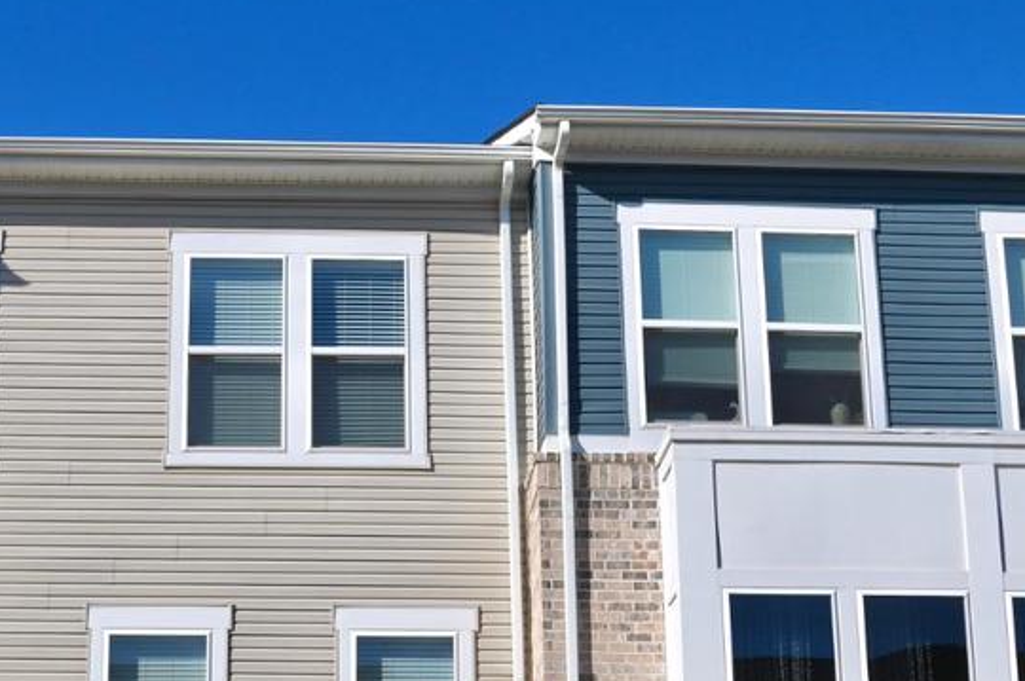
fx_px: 1821
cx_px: 328
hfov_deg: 31.2
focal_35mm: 64
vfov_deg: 20.0
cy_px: 793
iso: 400
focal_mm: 24
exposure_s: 1/640
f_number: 13
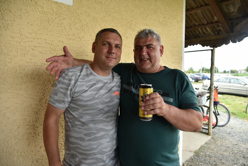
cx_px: 124
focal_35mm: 24
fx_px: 165
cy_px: 83
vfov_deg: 53.2
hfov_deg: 73.7
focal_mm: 24
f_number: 4
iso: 250
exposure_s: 1/400
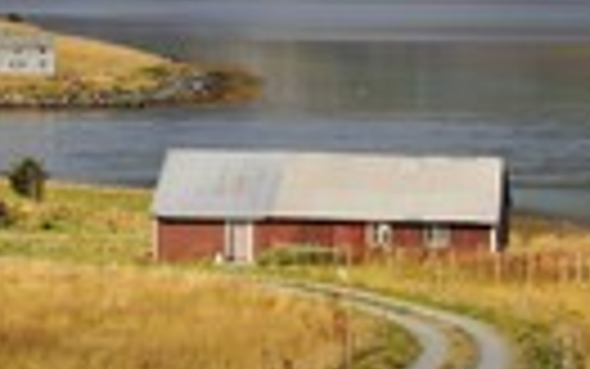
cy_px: -126
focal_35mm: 157
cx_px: 198
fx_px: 2526
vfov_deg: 8.2
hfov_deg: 13.3
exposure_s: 1/250
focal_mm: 48
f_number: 8
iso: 200
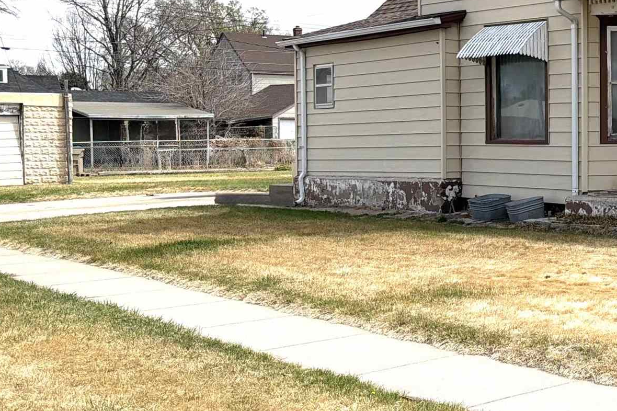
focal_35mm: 65
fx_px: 1114
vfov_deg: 20.9
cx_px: 729
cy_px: 151
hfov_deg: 27.5
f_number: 1.78
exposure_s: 1/6711
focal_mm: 6.76
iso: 80
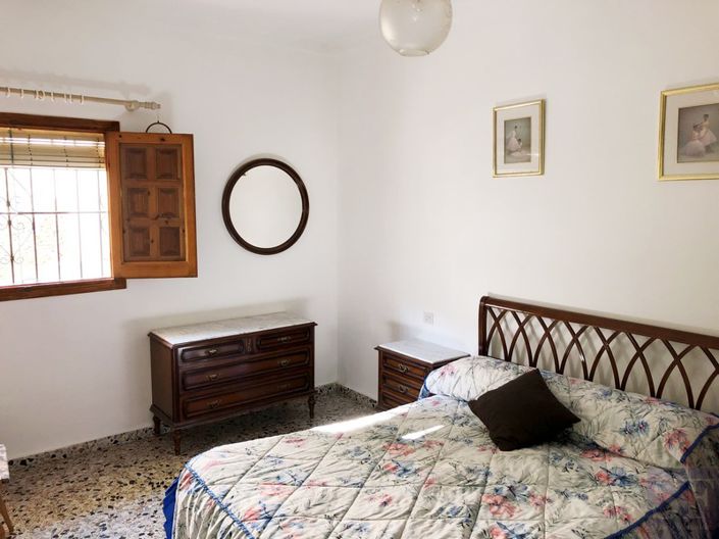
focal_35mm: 28
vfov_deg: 49.7
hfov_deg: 63.5
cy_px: 270
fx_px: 581
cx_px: 360
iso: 50
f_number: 1.8
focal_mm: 3.99
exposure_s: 1/16
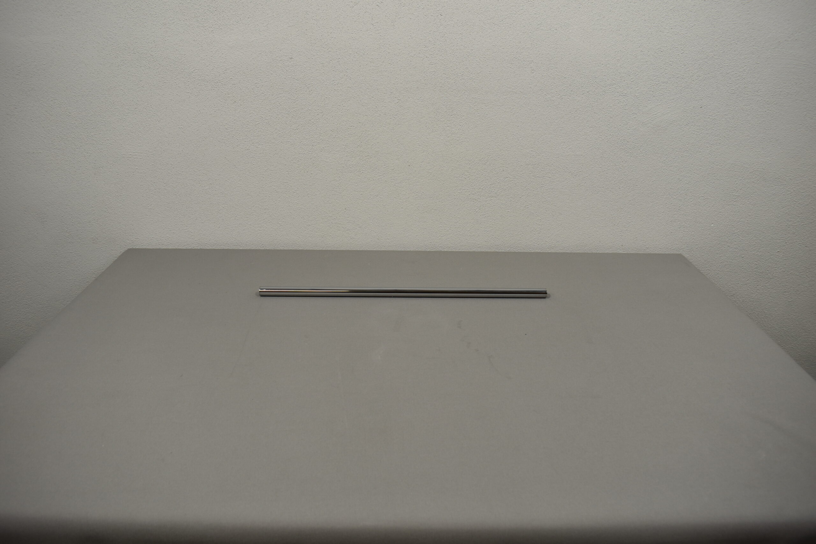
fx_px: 612
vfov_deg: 47.9
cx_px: 408
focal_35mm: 27
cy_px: 272
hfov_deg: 67.4
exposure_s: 1/125
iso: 320
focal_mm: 18
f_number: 5.6
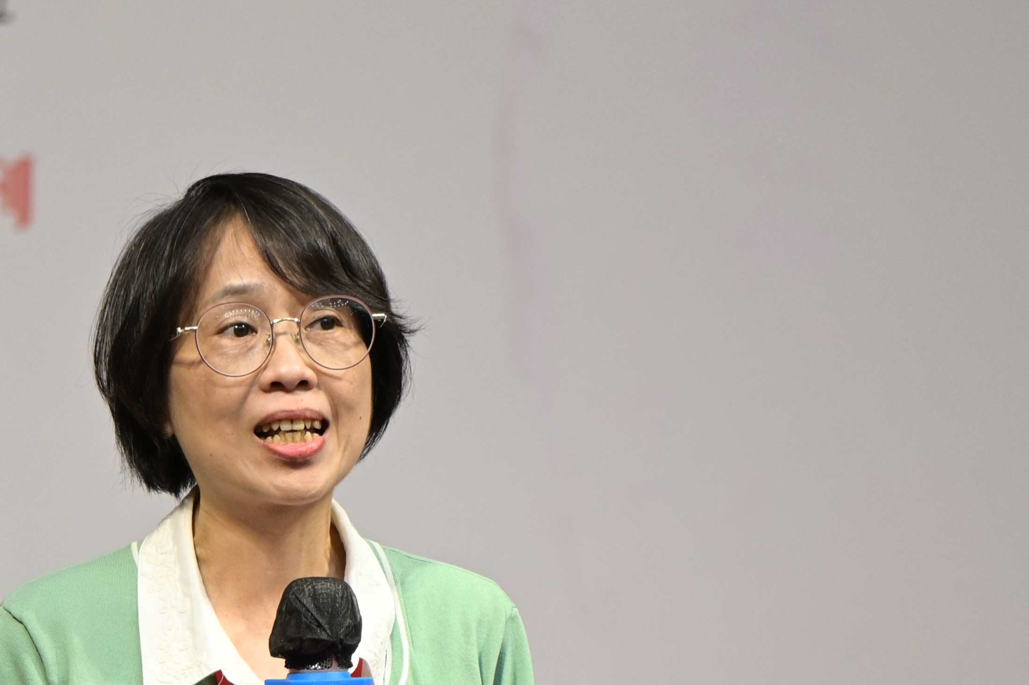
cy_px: 698
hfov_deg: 4.2
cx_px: 411
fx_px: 14109
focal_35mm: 494
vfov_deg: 2.8
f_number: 2.8
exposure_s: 1/500
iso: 1250
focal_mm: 180
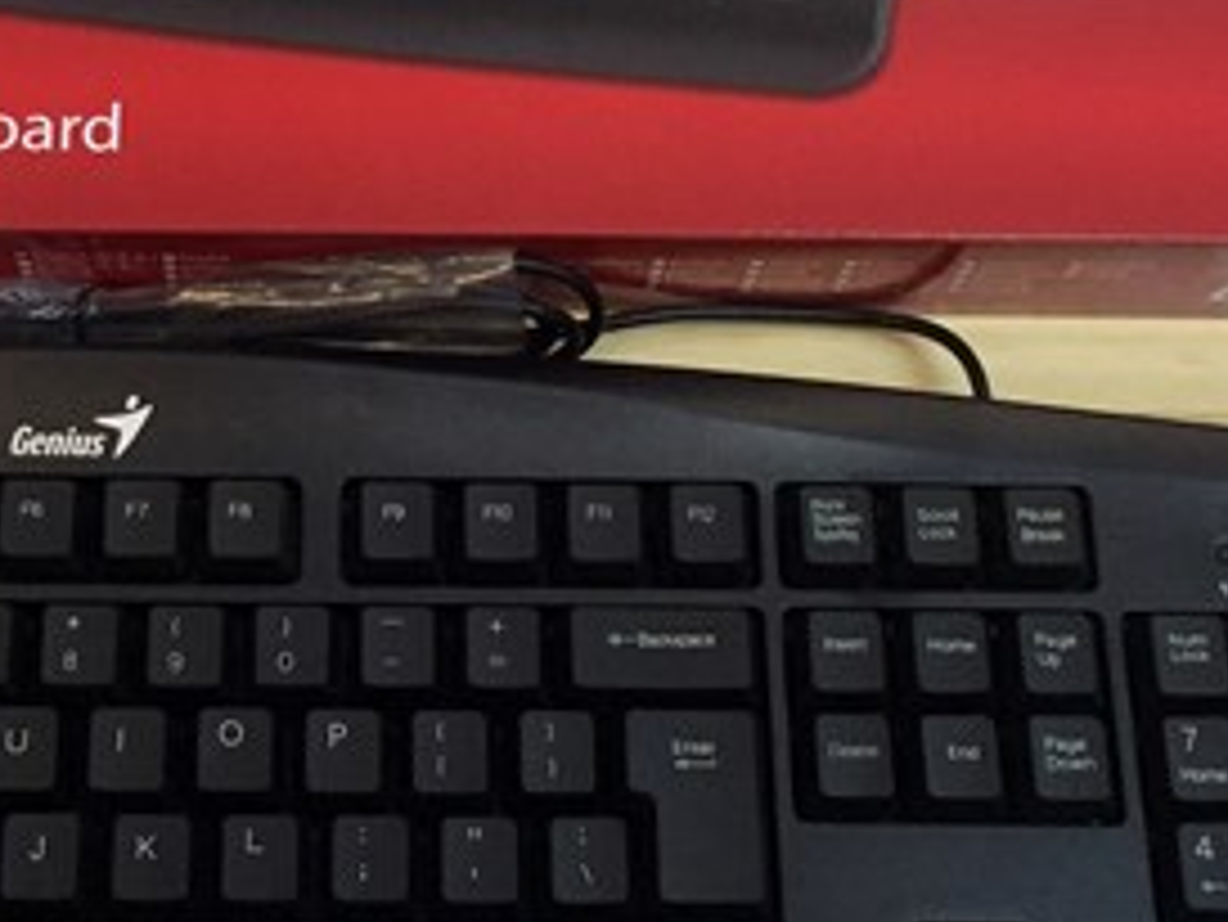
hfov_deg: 28.3
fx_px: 2413
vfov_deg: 21.6
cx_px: 373
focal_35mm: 68
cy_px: 360
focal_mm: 4.15
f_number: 2.2
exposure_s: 1/25
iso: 250
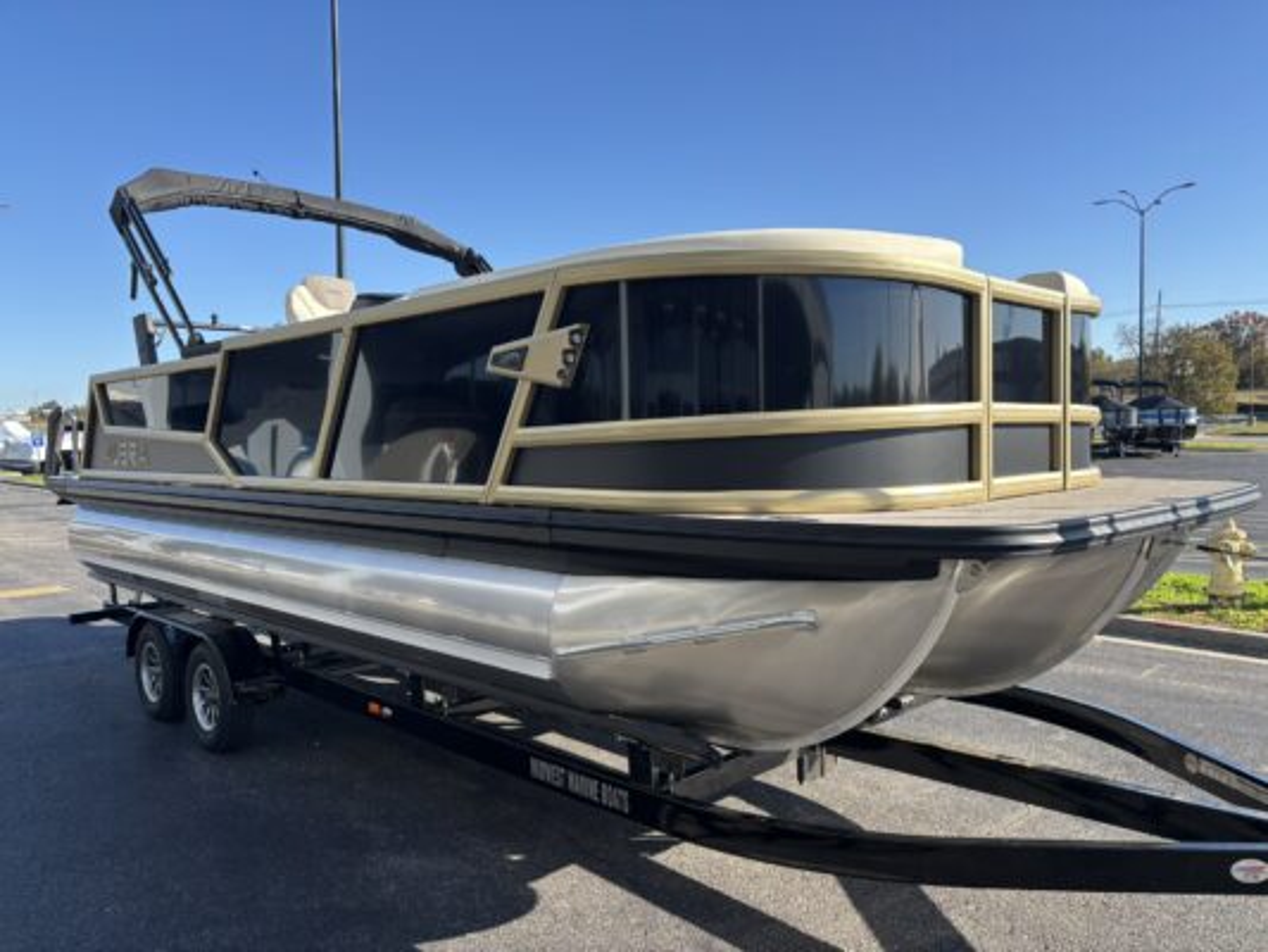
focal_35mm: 26
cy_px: 476
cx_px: 634
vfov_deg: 53.1
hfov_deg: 67.3
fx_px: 953
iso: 50
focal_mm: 5.96
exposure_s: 1/1590
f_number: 1.6
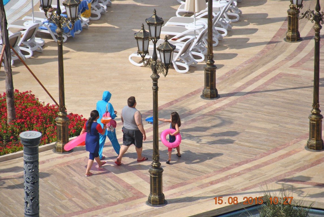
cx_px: 162
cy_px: 108
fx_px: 2703
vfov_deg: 4.6
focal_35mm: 300
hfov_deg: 6.9
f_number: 5.6
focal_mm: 200
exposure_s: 1/1250
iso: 200
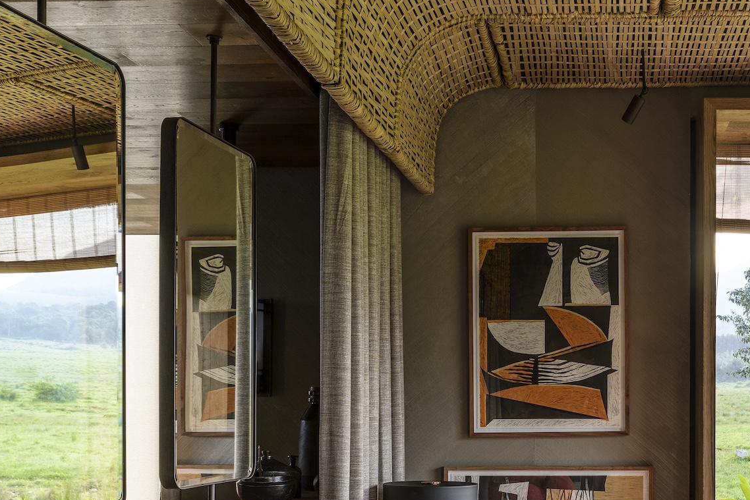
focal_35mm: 49
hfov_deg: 39.3
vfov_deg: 27.1
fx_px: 1021
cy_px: 388
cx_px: 563
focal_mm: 31
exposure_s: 1/1.25
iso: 50
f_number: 7.1
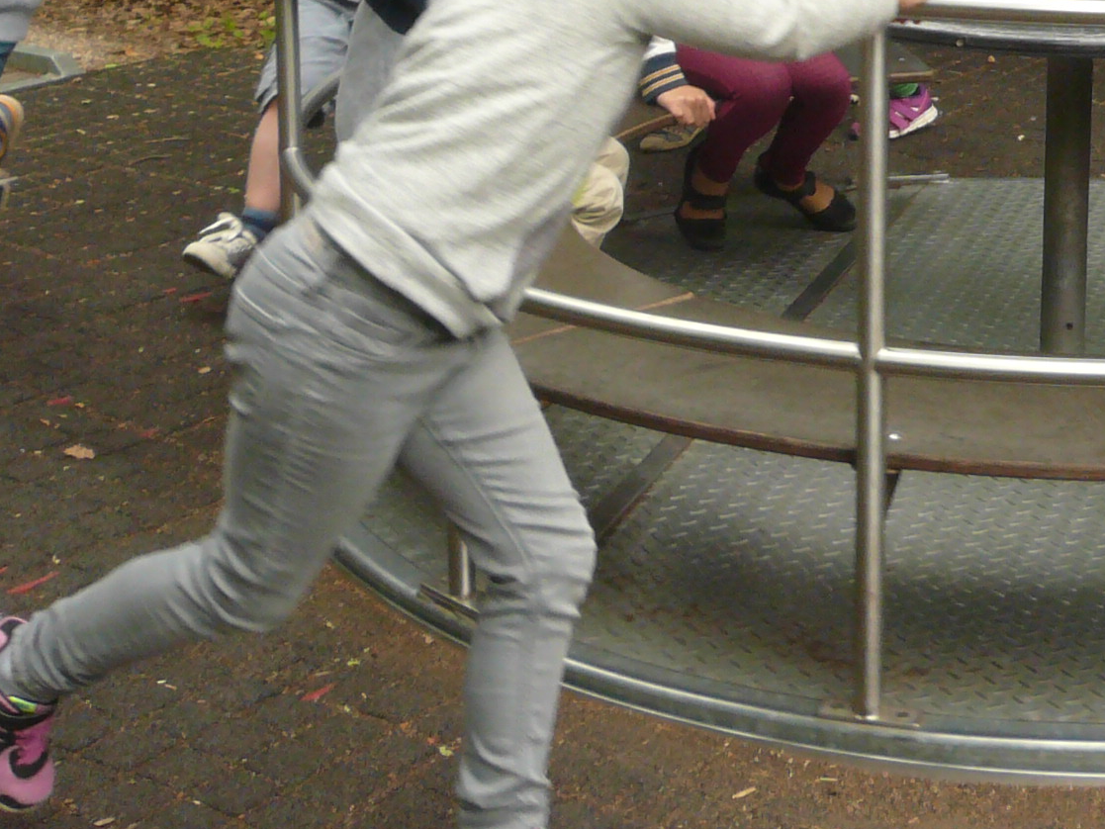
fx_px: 2458
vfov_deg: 18.5
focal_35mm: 77
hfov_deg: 24.7
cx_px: 973
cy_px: -36
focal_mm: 4.6
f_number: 2.8
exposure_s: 1/320
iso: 100
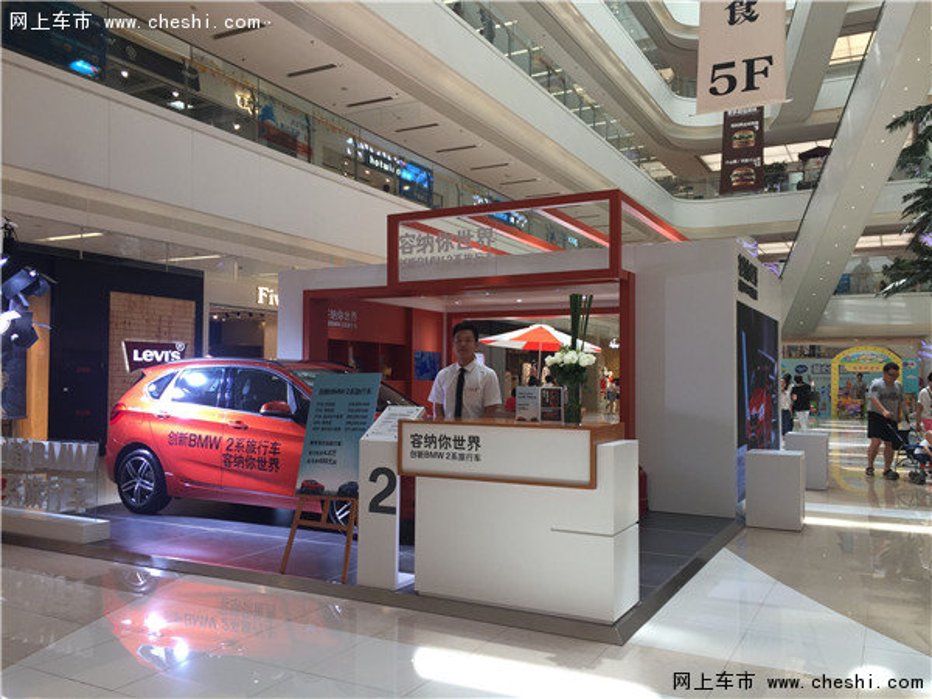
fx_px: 781
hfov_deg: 61.7
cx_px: 466
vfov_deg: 48.2
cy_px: 350
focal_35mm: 29
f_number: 2.2
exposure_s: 1/50
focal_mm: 4.15
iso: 32
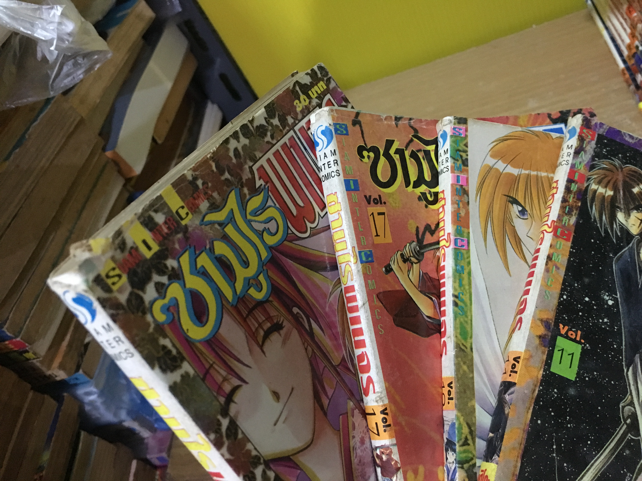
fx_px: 538
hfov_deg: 61.7
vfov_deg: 48.2
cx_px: 321
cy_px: 240
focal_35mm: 29
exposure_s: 1/17
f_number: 2.2
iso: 320
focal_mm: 4.15
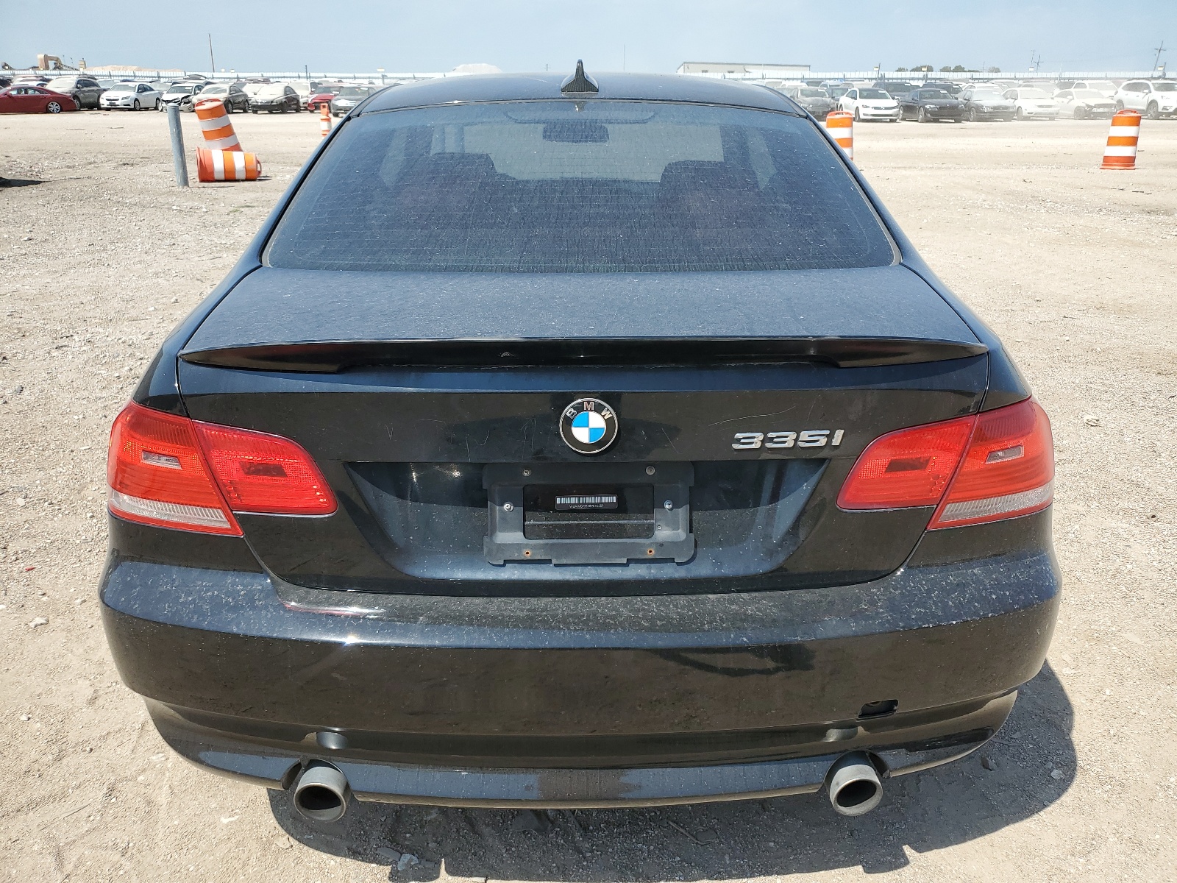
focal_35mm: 26
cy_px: 442
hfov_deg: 67.3
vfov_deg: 53.1
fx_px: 884
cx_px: 588
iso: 50
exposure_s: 1/2000
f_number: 1.5
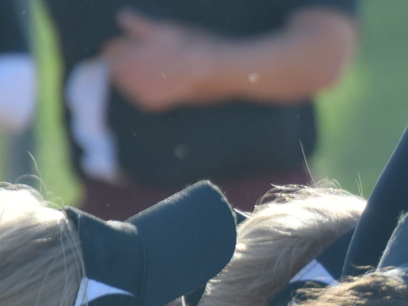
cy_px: 178
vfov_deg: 1.0
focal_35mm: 1516
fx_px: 17865
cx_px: 894
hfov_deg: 1.3
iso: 100
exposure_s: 1/200
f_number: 5.6
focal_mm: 200
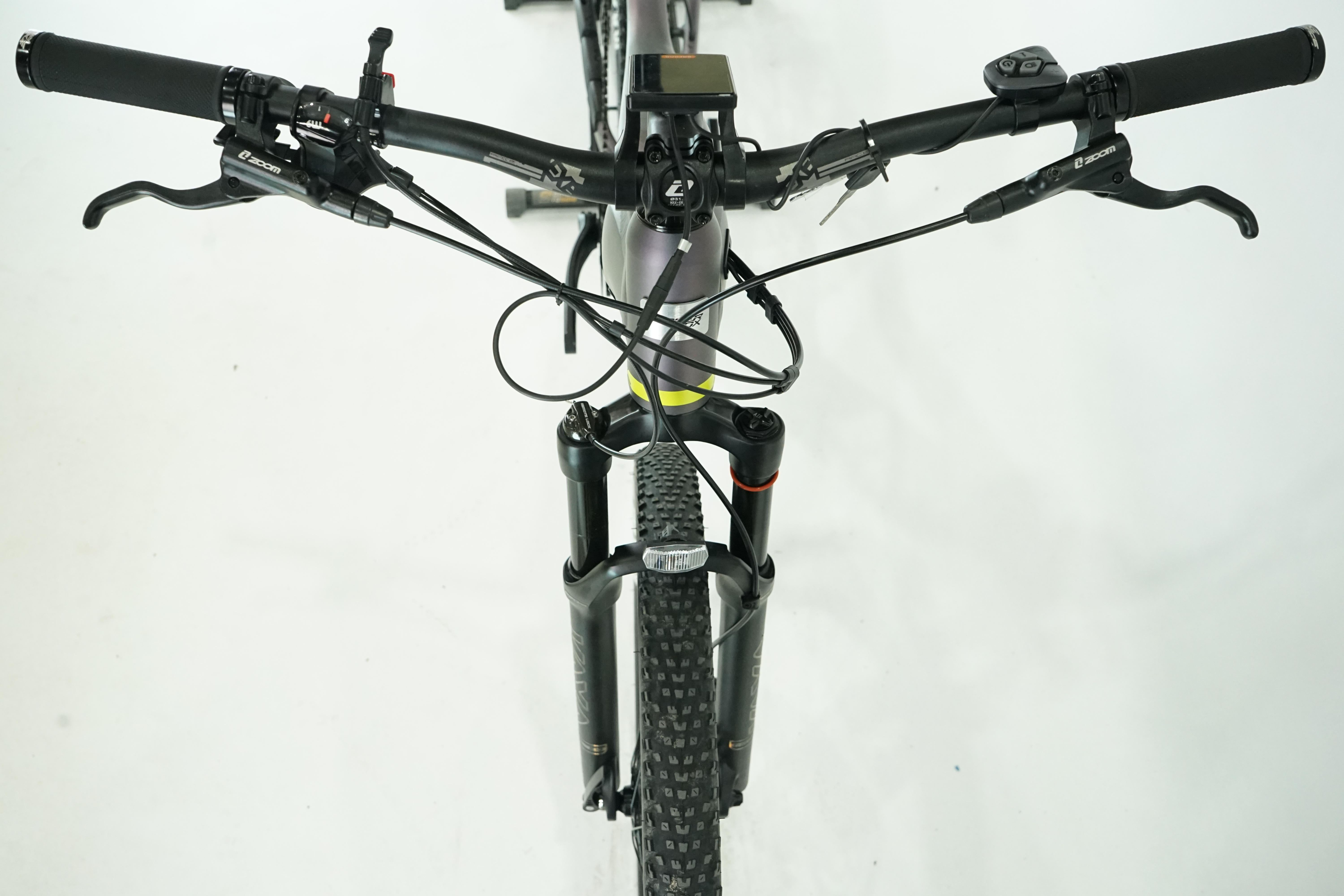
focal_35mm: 34
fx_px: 1269
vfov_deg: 38.9
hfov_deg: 55.8
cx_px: 672
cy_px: 448
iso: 3200
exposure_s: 1/200
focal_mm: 34
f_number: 7.1
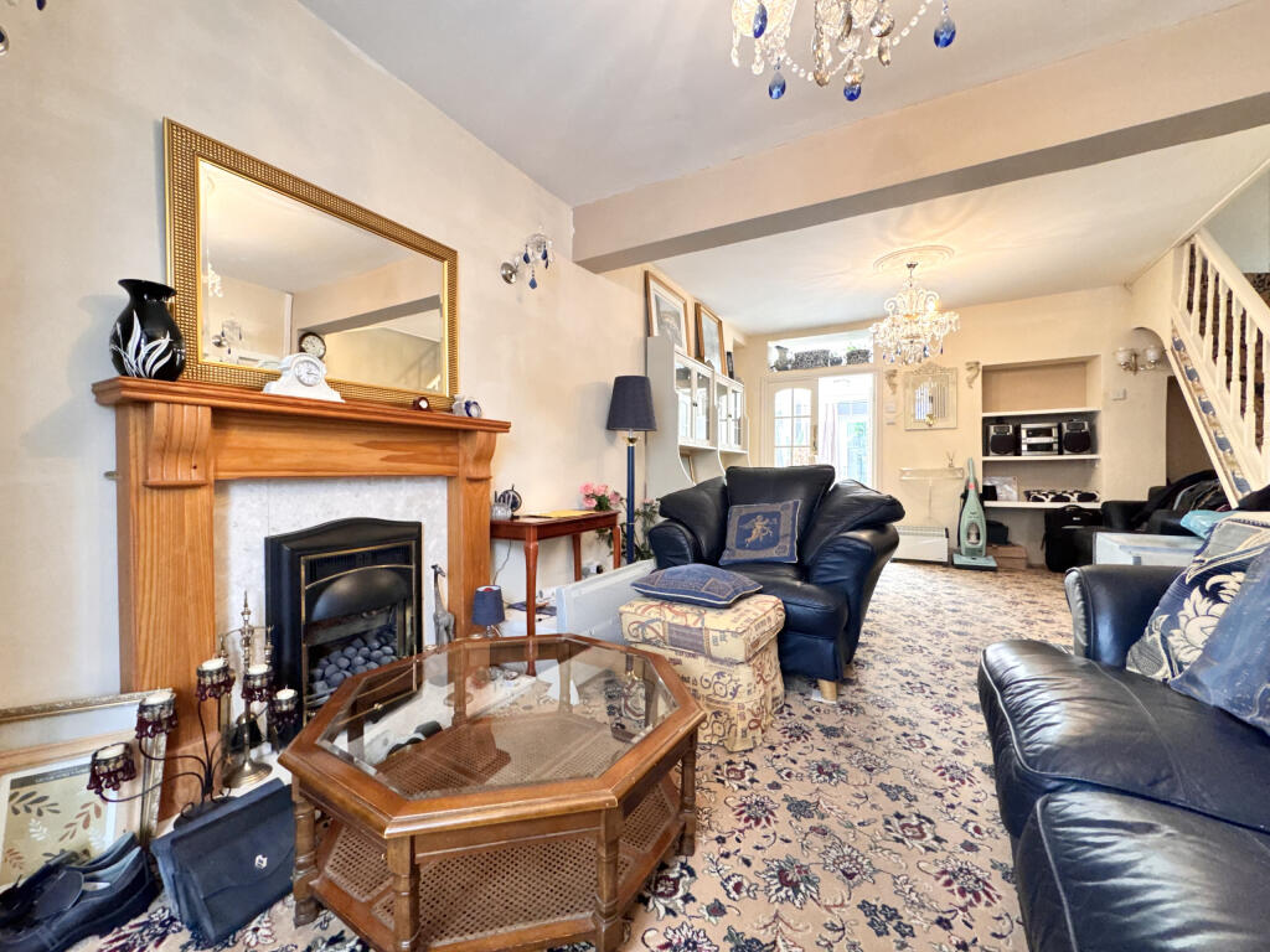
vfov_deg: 85.7
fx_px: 514
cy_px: 476
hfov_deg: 102.1
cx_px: 635
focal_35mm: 14
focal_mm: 2.22
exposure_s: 1/50
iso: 250
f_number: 2.2
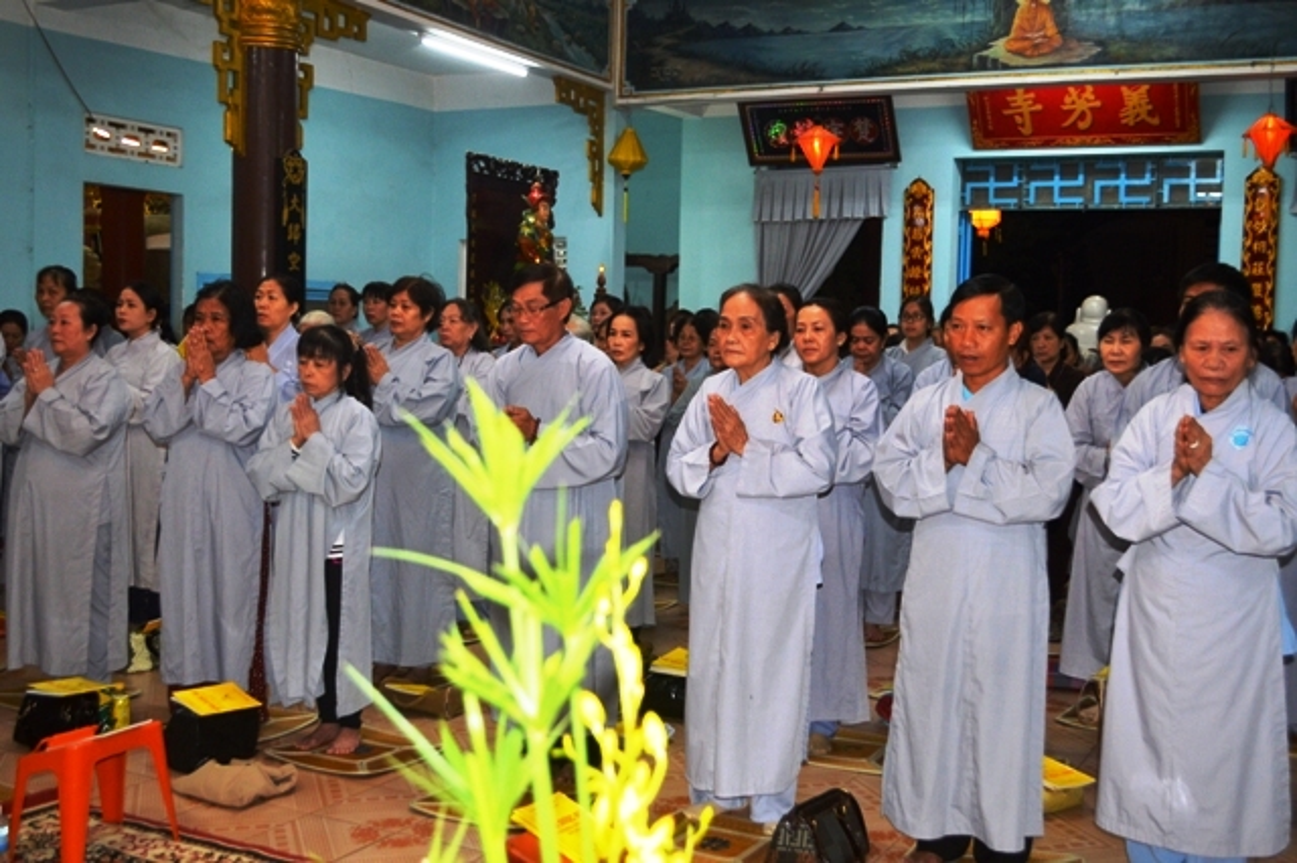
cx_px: 648
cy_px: 432
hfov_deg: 49.6
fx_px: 1404
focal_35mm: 39
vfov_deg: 34.2
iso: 720
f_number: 4.2
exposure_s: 1/60
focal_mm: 26
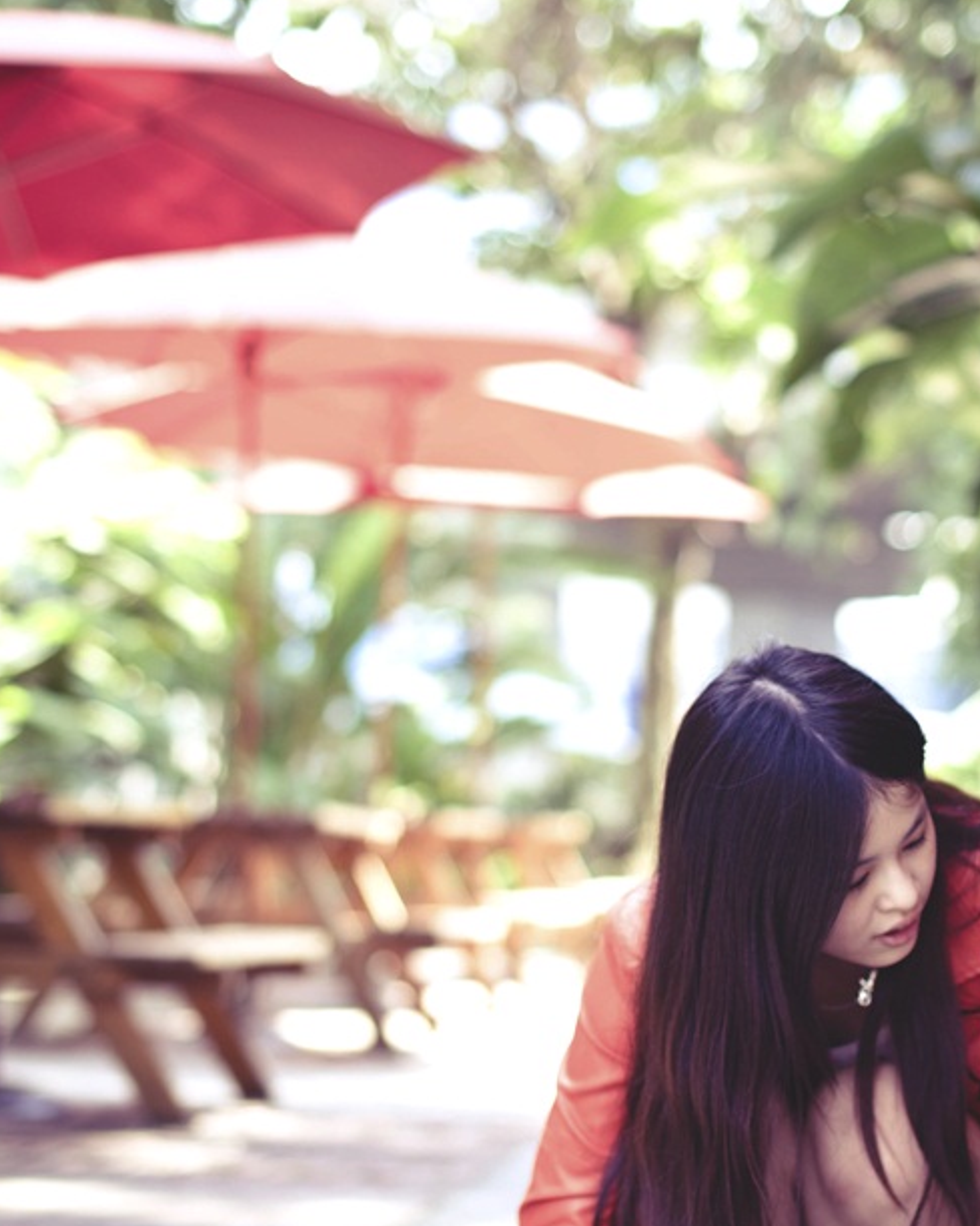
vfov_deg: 20.8
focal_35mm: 92
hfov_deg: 16.7
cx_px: 555
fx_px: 3338
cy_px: 597
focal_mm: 50
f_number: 1.8
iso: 200
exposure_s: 1/320
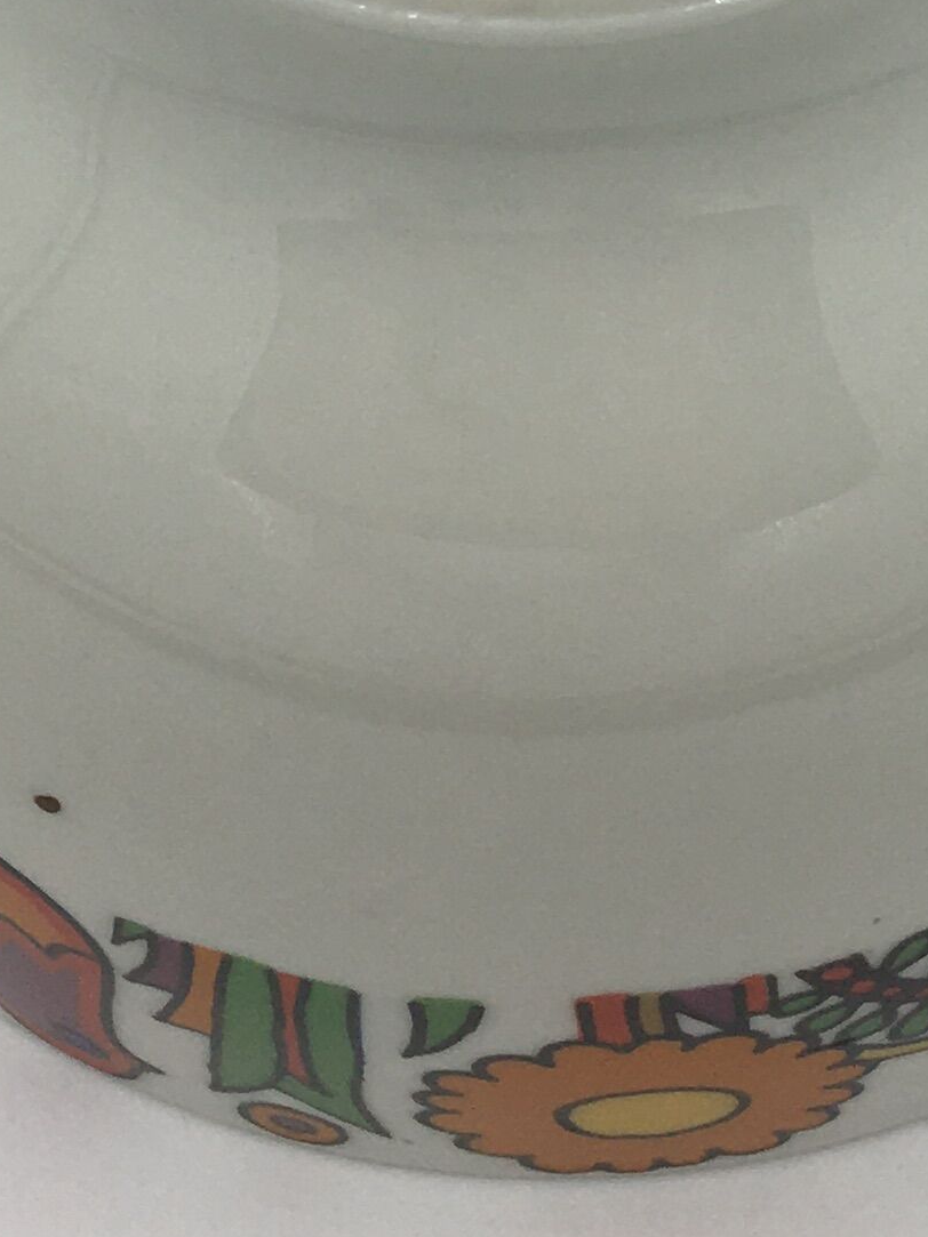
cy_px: -379
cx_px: 633
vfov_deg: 17.1
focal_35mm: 108
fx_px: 3861
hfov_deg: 13.7
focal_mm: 4.15
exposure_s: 1/289
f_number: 2.2
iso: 25
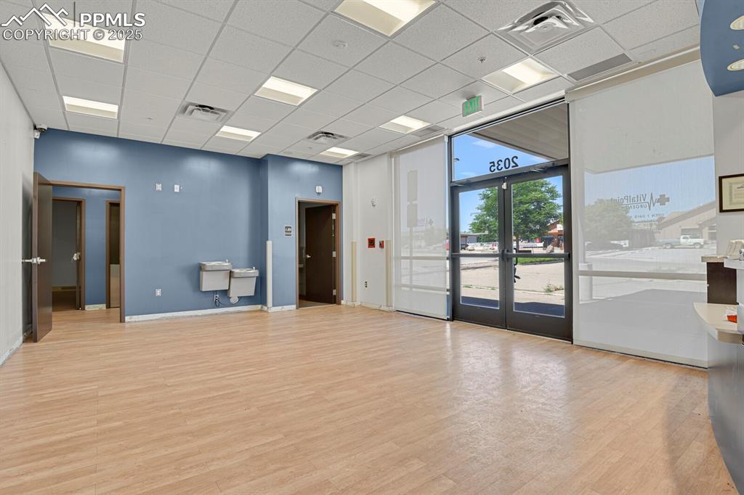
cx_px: 372
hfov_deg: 93.3
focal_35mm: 17
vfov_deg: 70.4
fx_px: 351
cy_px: 248
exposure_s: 1/1.25
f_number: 9
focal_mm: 17
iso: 250
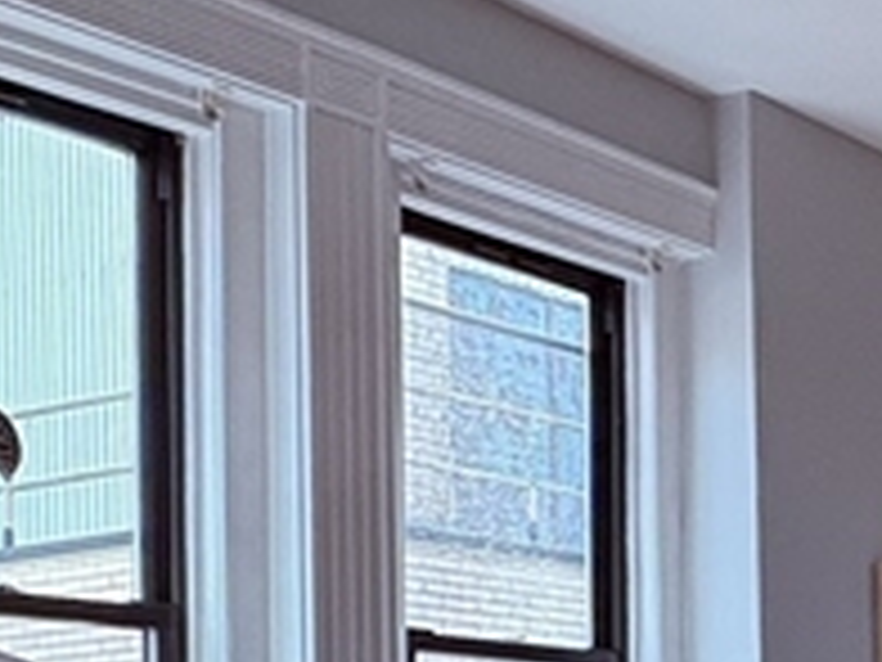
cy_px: 820
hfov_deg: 19.8
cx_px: 1580
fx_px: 1860
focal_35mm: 73
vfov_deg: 18.9
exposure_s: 1/120
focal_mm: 2.22
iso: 160
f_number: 2.2
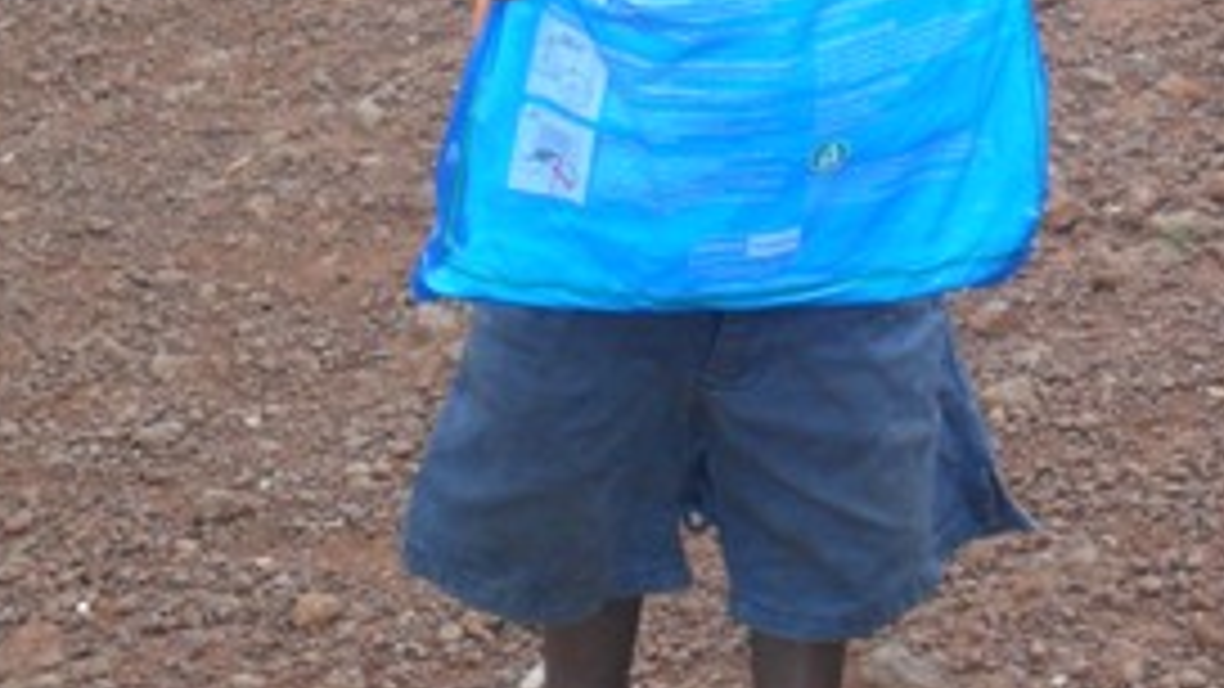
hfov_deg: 17.0
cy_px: 45
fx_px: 4089
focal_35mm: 126
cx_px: 776
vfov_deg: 9.6
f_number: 5.6
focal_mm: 11.2
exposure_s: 1/60
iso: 160
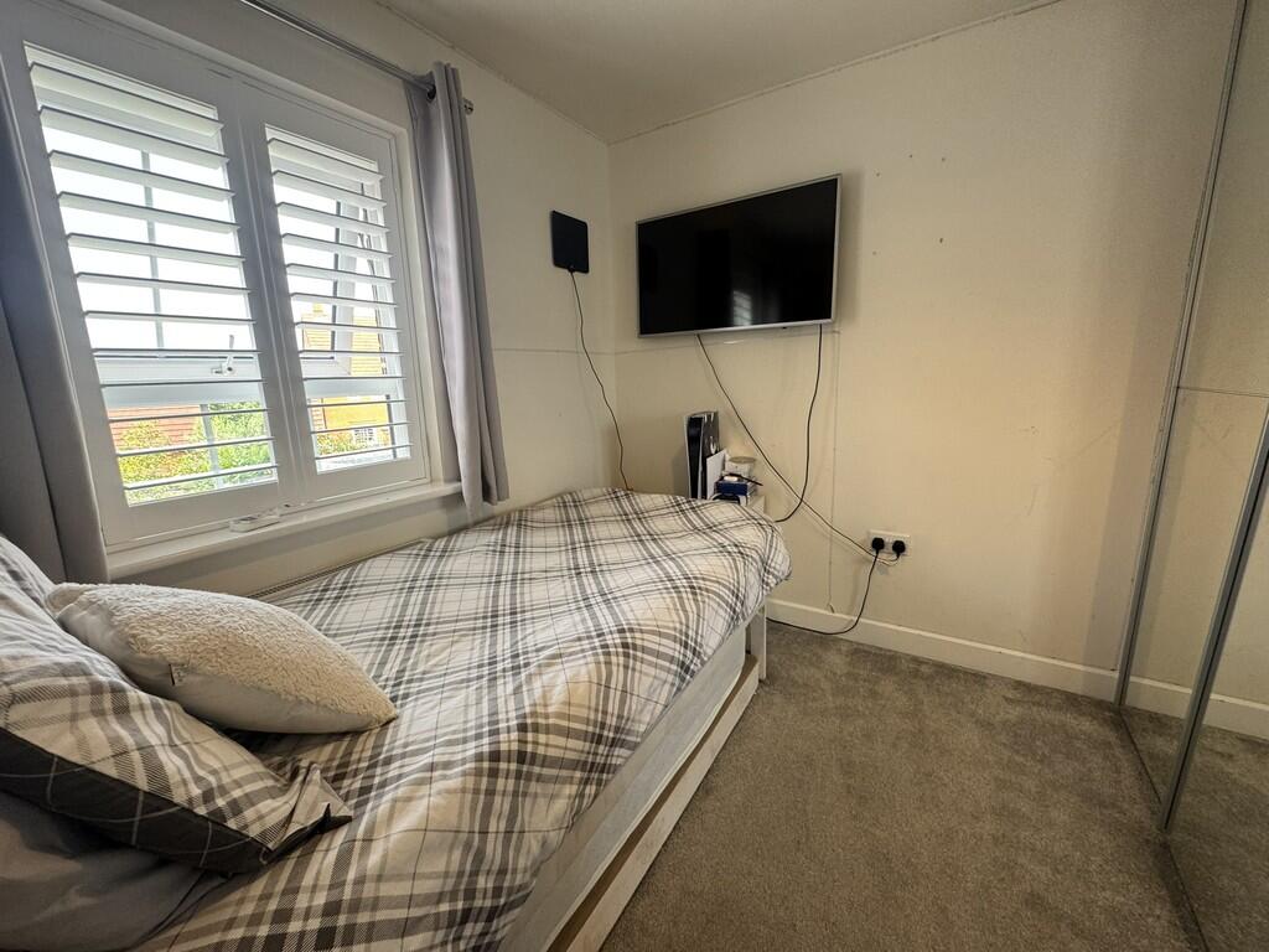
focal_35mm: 14
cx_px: 634
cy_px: 476
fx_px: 513
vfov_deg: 85.7
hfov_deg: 102.1
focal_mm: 2.22
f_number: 2.2
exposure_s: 1/99
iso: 125
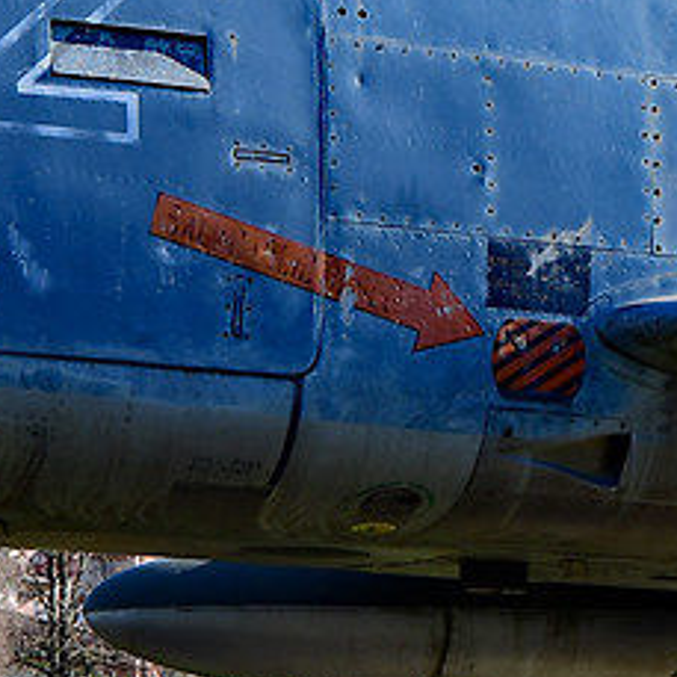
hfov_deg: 10.3
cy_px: 364
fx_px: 3739
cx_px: 594
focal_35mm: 169
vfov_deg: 10.3
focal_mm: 19
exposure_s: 1/100
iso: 64
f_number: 8
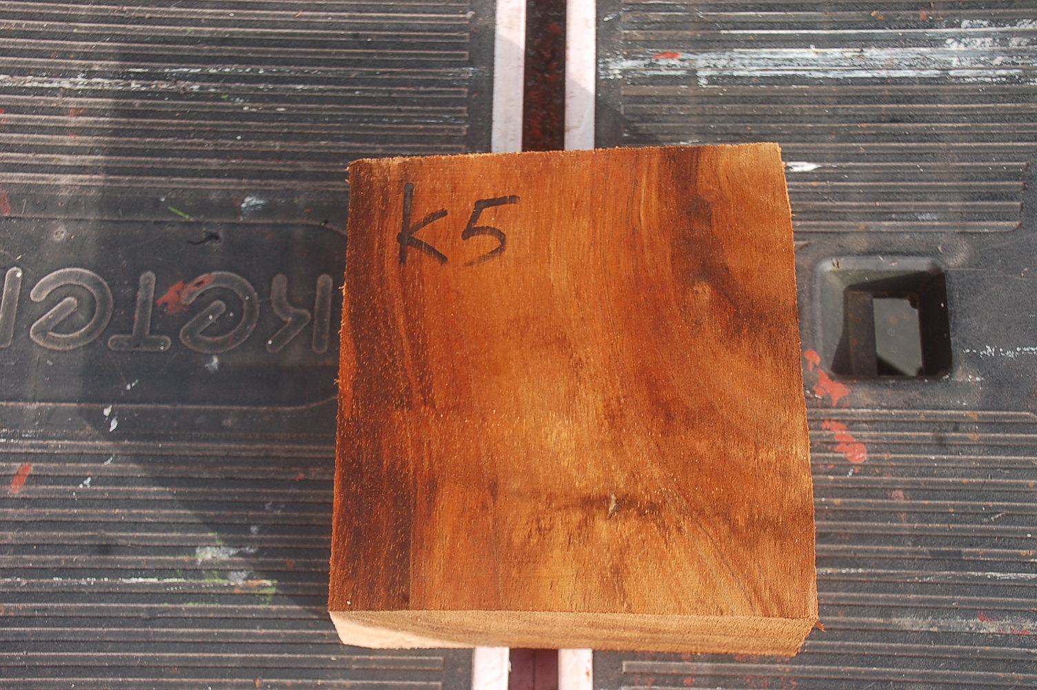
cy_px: 345
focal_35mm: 52
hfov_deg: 37.9
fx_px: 1511
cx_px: 518
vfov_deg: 25.7
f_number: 6.7
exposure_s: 1/180
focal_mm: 35
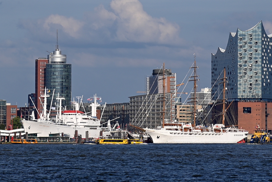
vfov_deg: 11.4
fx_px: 908
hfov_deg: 17.0
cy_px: 91
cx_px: 136
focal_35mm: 120
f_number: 6.3
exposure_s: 1/640
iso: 100
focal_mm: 120
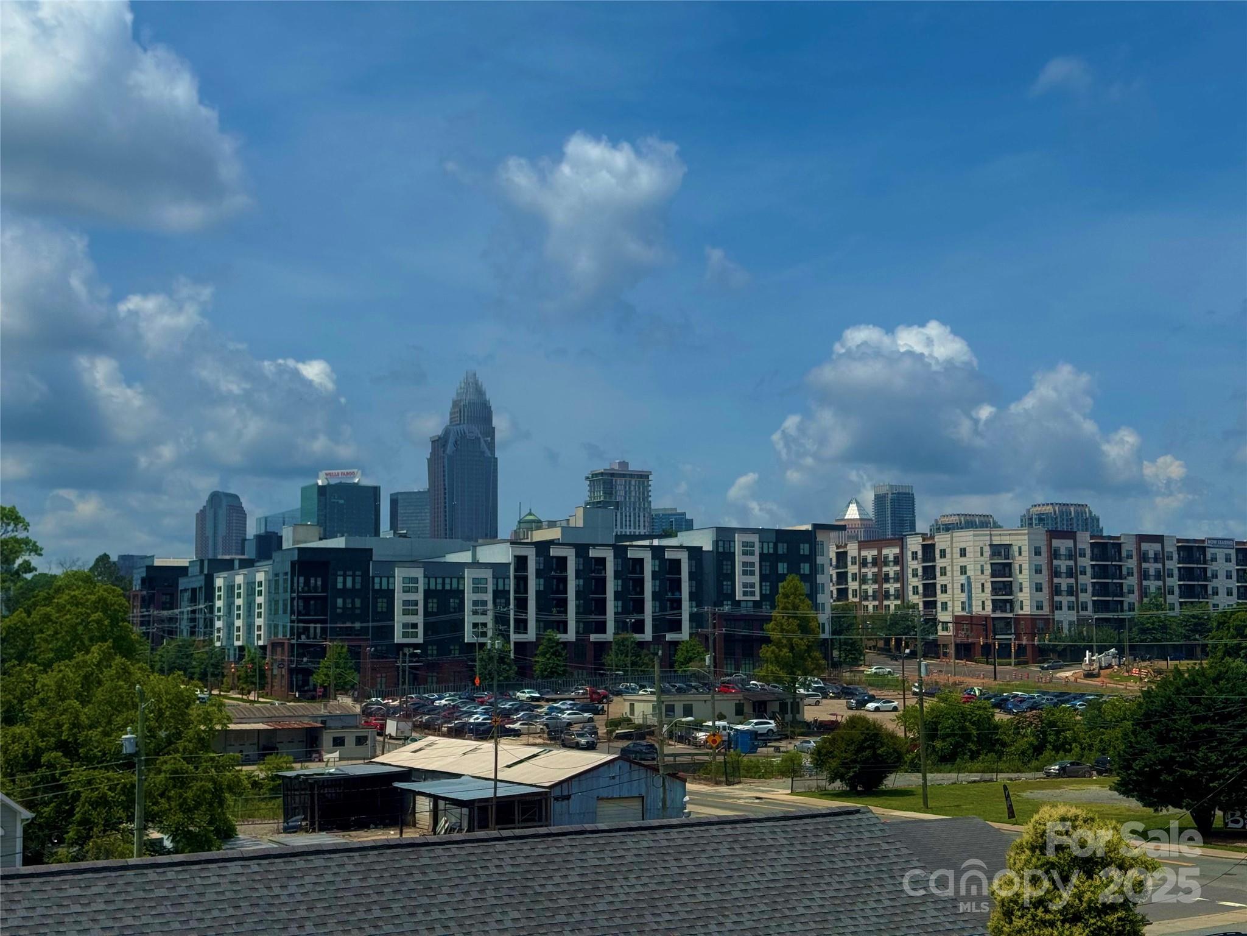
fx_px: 1729
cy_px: 468
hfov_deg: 39.7
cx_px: 624
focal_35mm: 48
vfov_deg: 30.3
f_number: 1.78
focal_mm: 6.76
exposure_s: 1/10526
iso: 64
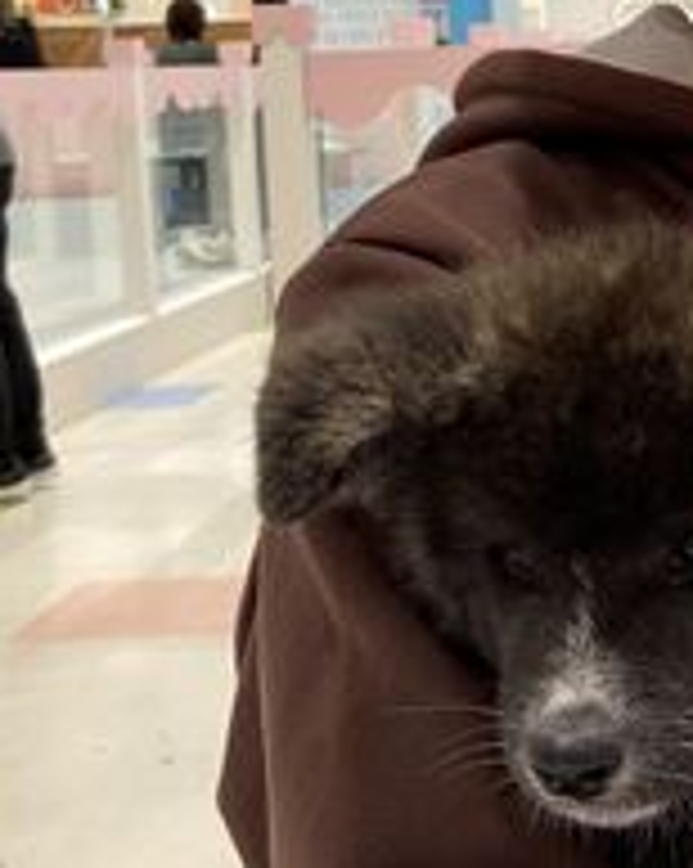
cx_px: 738
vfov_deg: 23.9
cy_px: 193
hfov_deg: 18.7
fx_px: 2029
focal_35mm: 79
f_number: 1.8
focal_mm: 4.25
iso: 64
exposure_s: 1/120
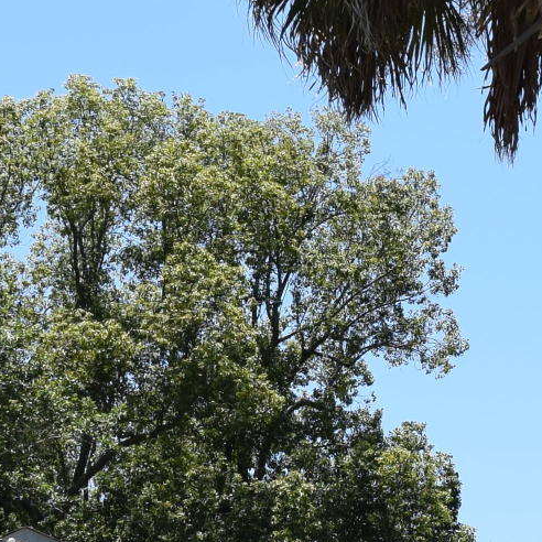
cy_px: 403
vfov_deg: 10.2
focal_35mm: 171
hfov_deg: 10.1
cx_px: 589
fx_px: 3029
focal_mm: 22
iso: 200
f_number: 10
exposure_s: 1/400
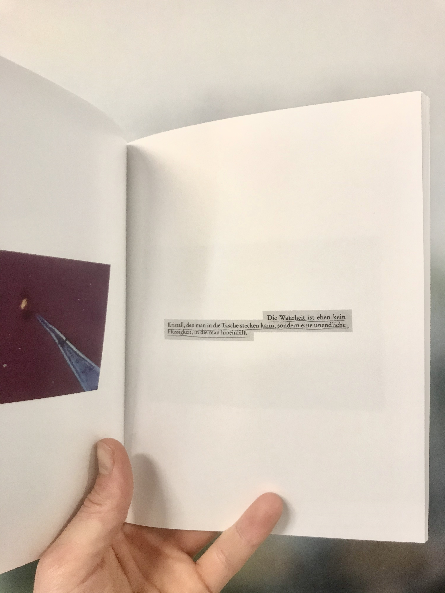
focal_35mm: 28
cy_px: 296
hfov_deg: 49.7
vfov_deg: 63.4
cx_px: 222
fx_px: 480
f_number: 1.8
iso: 40
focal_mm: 3.99
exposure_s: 1/33
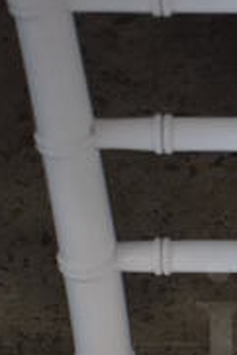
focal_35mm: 136
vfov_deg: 14.8
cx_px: 339
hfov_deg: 9.8
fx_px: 1340
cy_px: 352
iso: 800
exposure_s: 1/160
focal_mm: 18
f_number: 3.5
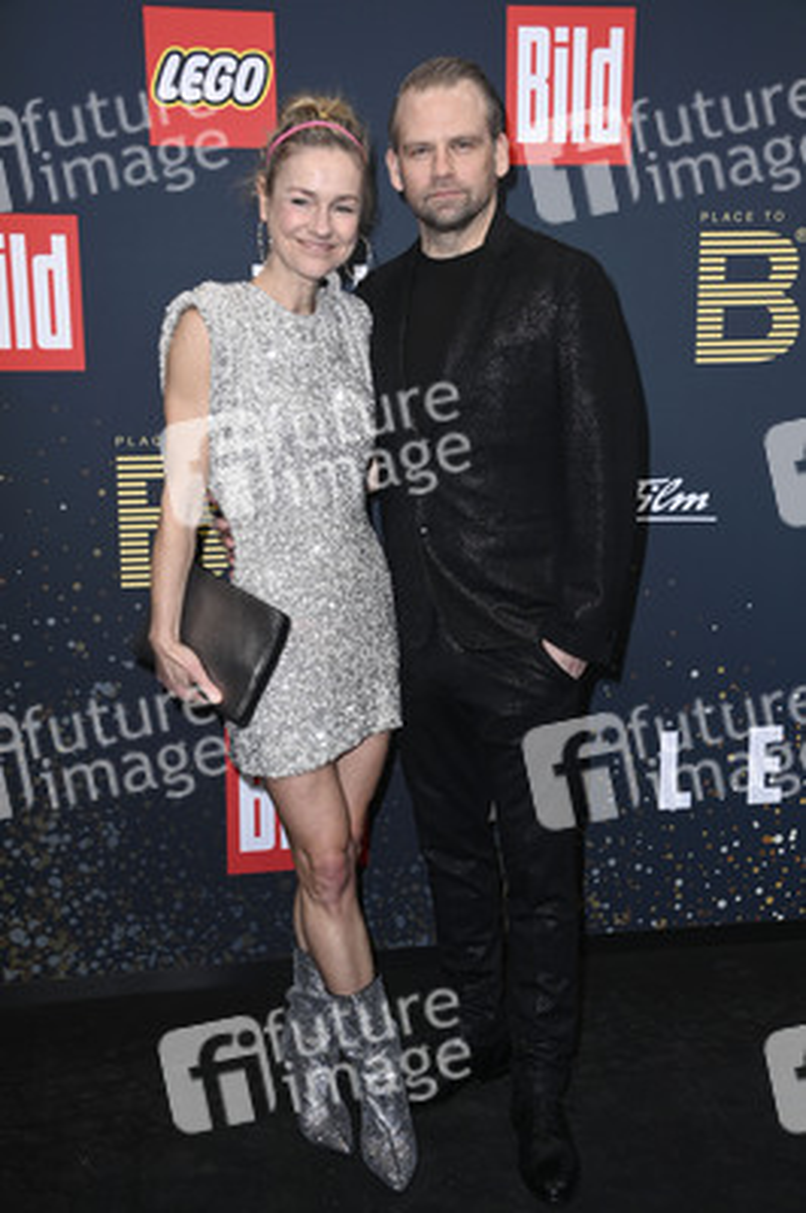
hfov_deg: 29.8
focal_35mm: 45
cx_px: 403
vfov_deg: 43.6
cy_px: 606
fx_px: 1514
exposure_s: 1/250
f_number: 5.6
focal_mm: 45
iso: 320
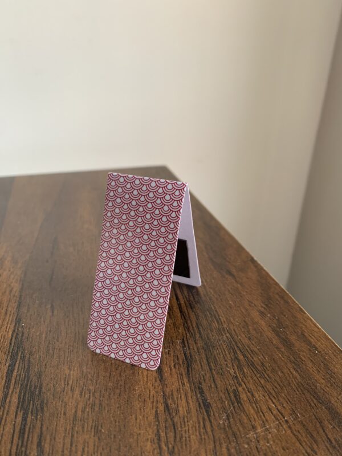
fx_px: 343
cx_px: 171
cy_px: 228
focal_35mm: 26
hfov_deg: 53.1
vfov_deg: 67.3
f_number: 1.8
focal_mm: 4.25
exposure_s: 1/60
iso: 160
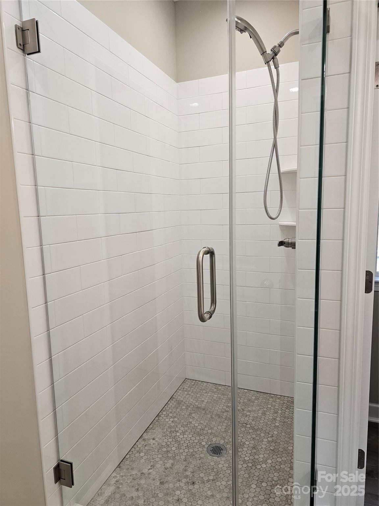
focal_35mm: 23
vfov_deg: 73.9
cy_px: 253
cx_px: 190
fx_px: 336
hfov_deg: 58.9
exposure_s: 1/120
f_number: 1.7
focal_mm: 6.3
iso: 100
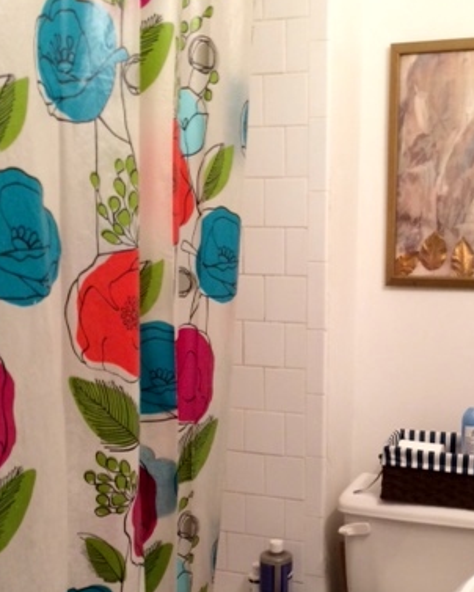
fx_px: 841
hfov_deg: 31.1
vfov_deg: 37.6
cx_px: 337
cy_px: 455
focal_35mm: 48
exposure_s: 1/30
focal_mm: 4.15
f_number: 2.2
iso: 125
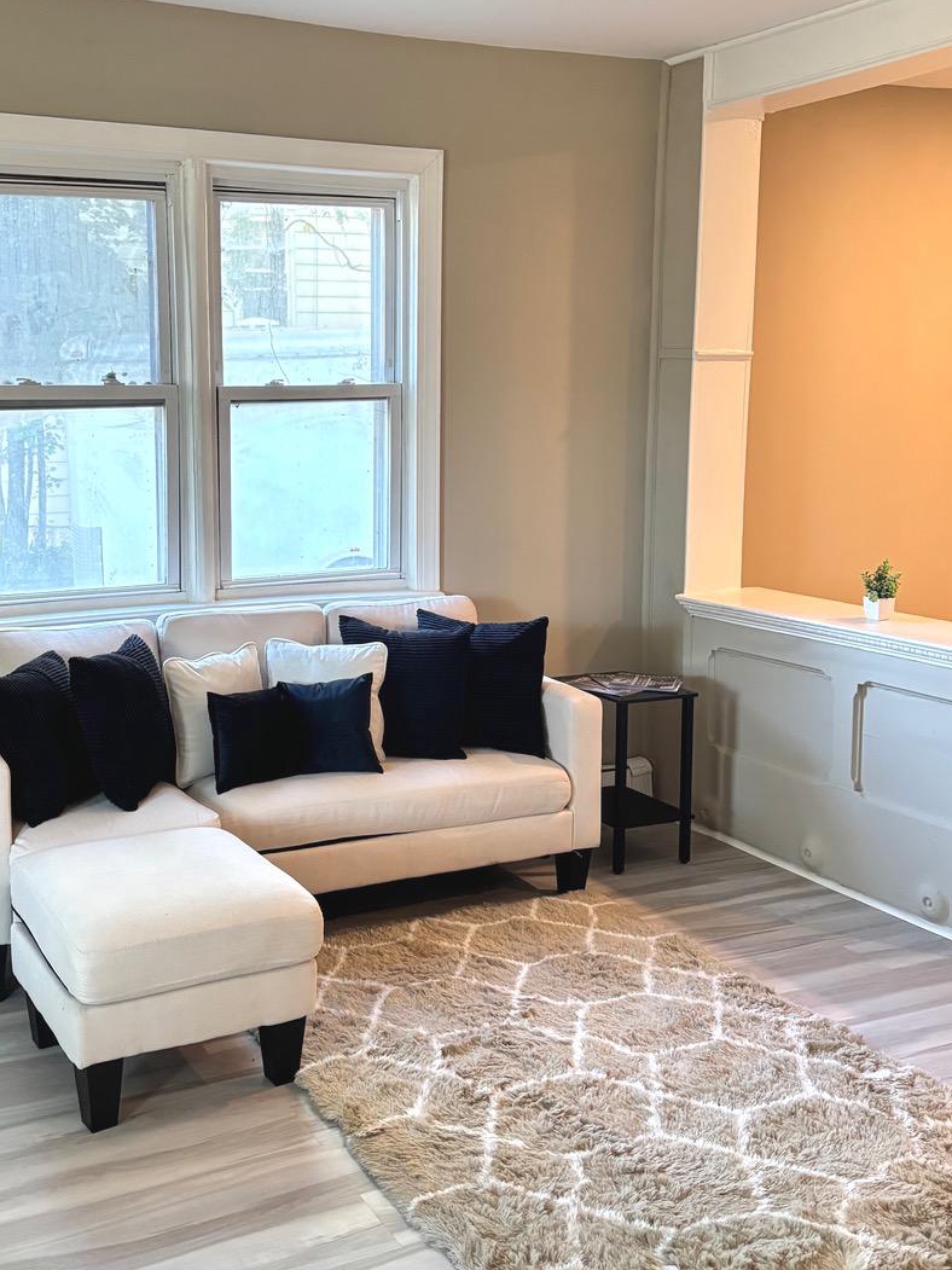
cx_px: 338
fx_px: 1394
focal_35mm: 38
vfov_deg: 48.8
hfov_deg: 37.4
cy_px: 527
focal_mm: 5.96
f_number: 1.6
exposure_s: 1/60
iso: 500
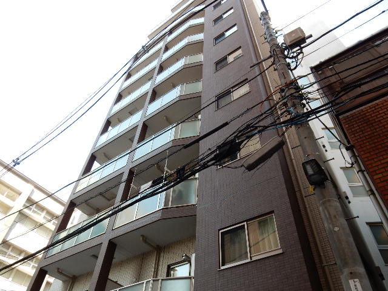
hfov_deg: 69.4
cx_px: 194
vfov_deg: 54.9
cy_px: 146
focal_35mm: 25
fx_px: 280
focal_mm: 4.5
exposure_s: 1/100
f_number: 3.7
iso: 125
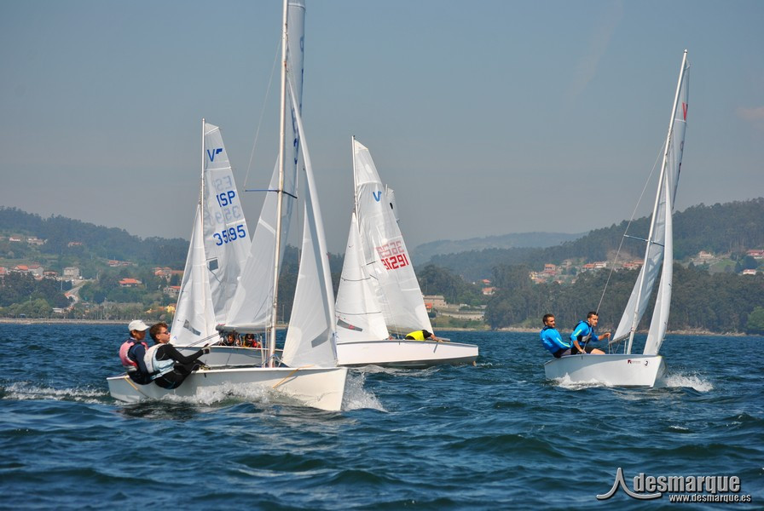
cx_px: 382
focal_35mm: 138
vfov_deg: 10.0
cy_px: 256
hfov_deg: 14.8
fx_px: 2932
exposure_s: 1/640
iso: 100
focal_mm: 92
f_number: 6.3
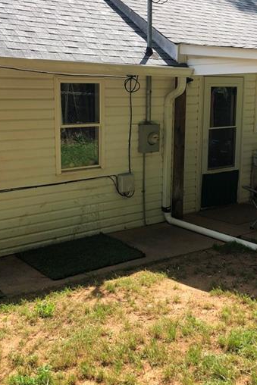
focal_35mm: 44
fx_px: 471
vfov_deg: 44.5
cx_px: 122
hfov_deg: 30.5
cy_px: 180
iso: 20
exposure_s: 1/571
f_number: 1.8
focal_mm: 3.99
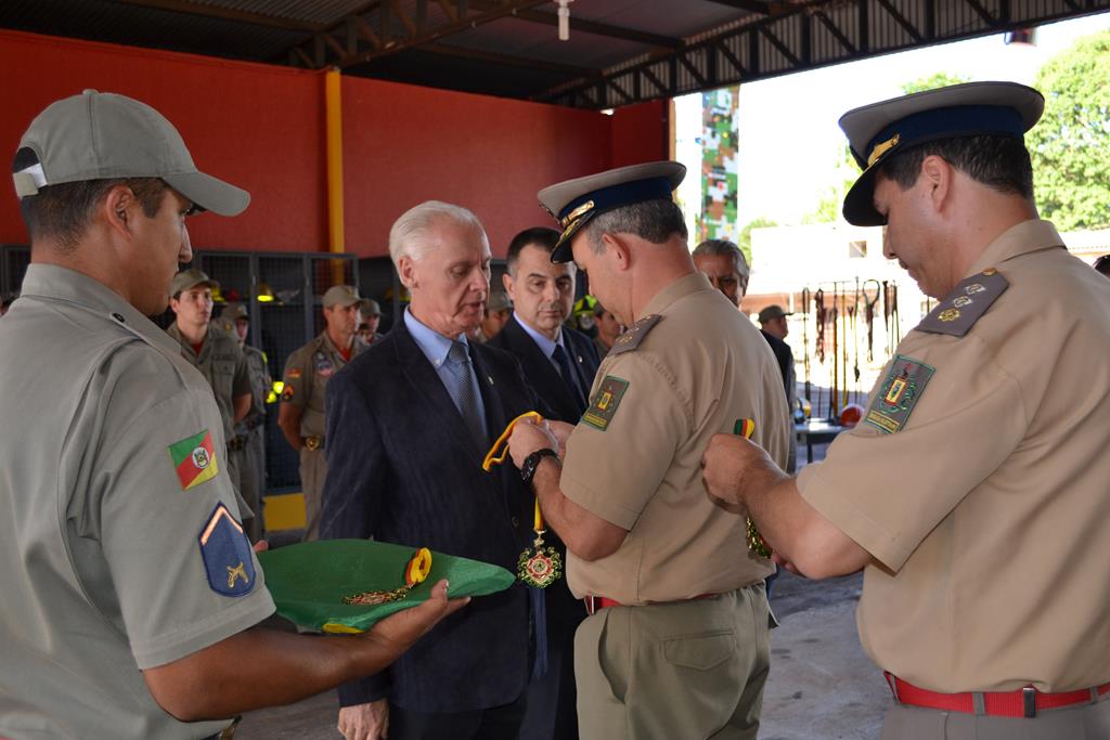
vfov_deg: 34.2
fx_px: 1203
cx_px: 555
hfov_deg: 49.5
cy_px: 370
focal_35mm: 39
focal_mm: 26
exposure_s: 1/125
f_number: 4.2
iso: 250
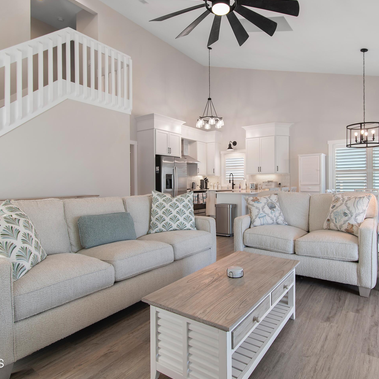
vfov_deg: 74.8
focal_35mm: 20
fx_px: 248
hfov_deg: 74.4
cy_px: 183
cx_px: 217
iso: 100
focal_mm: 10
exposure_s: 1/13
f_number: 4.5
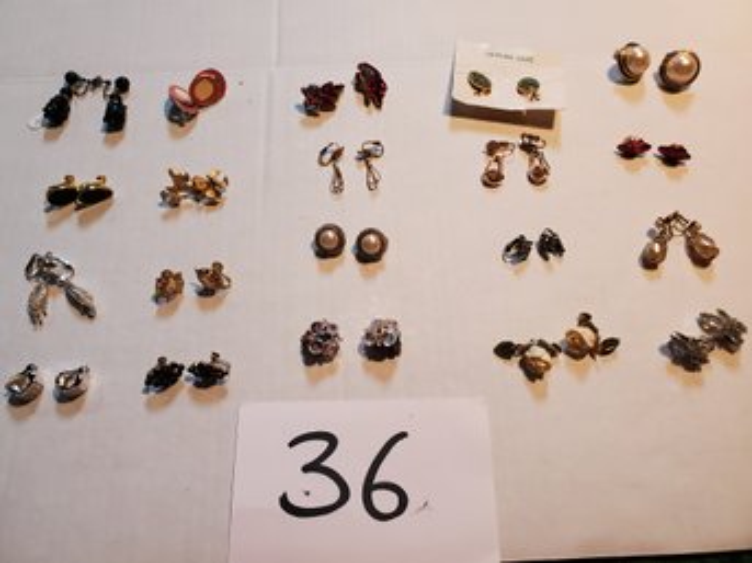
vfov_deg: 53.0
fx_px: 565
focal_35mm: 26
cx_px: 376
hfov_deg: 67.3
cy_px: 282
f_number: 2.4
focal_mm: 4.3
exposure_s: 1/40
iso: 320
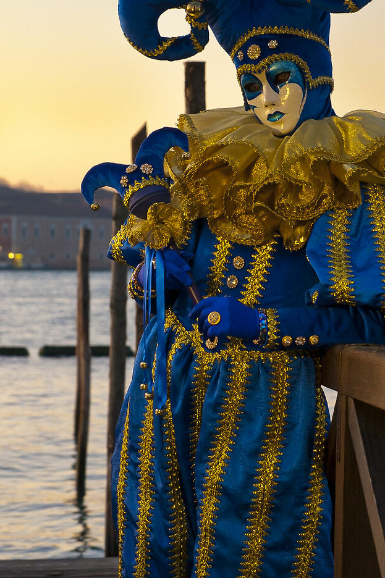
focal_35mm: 141
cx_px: 303
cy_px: 280
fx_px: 2264
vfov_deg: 14.6
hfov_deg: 9.7
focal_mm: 55
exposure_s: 1/30
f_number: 5.6
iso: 1000
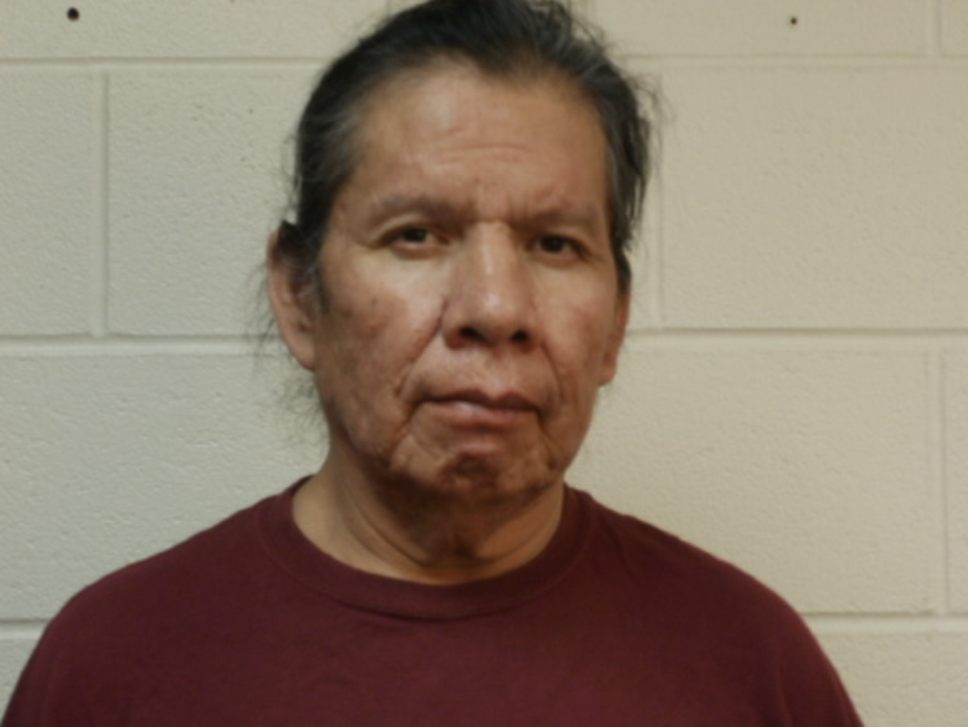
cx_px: 462
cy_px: 348
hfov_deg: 22.0
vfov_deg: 16.6
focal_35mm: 89
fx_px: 2490
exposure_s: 1/6
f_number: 4.8
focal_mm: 14.2
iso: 125
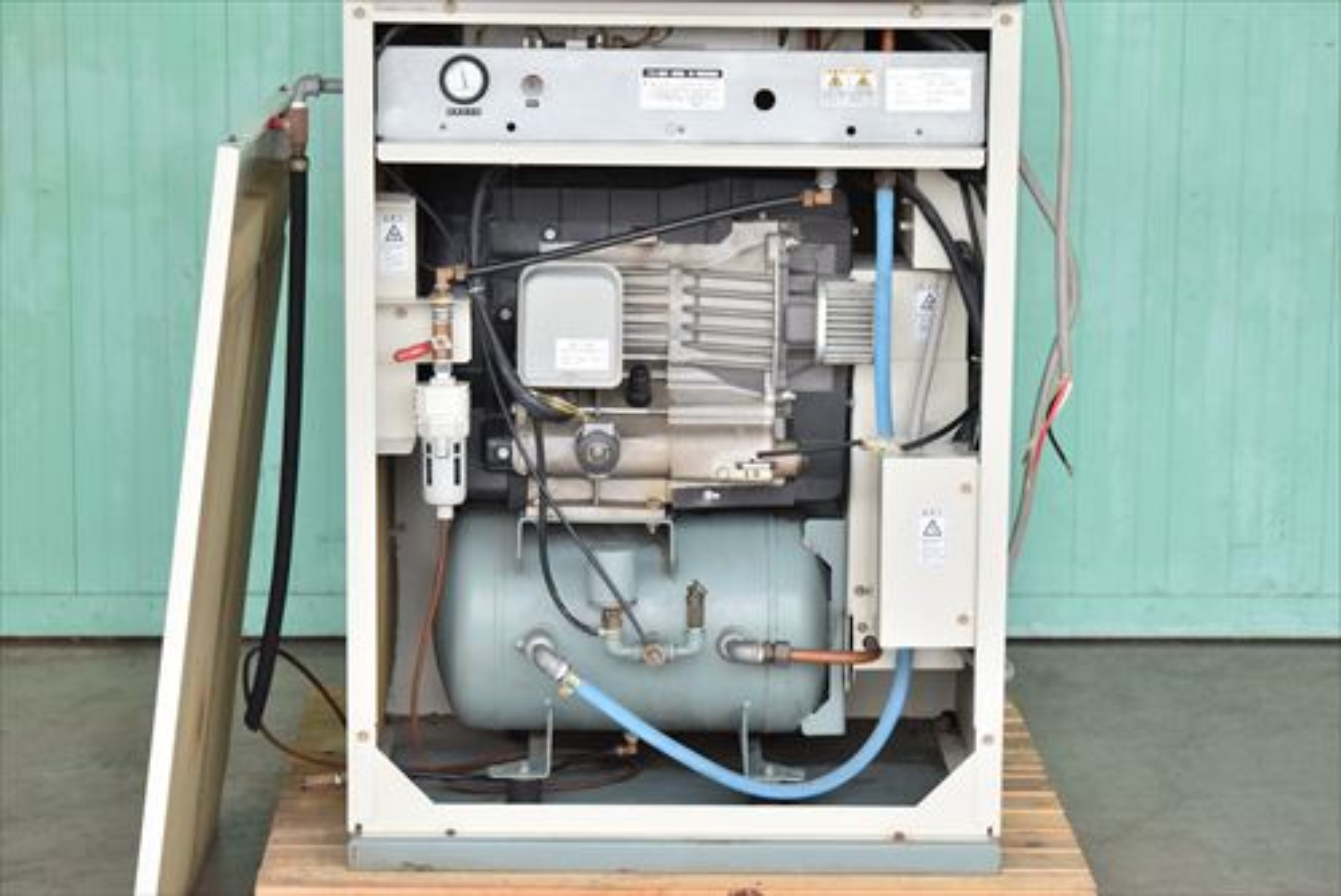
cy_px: 448
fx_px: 3802
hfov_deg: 20.0
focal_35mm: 102
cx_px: 670
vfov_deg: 13.4
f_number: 6.3
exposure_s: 1/500
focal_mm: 68
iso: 1250
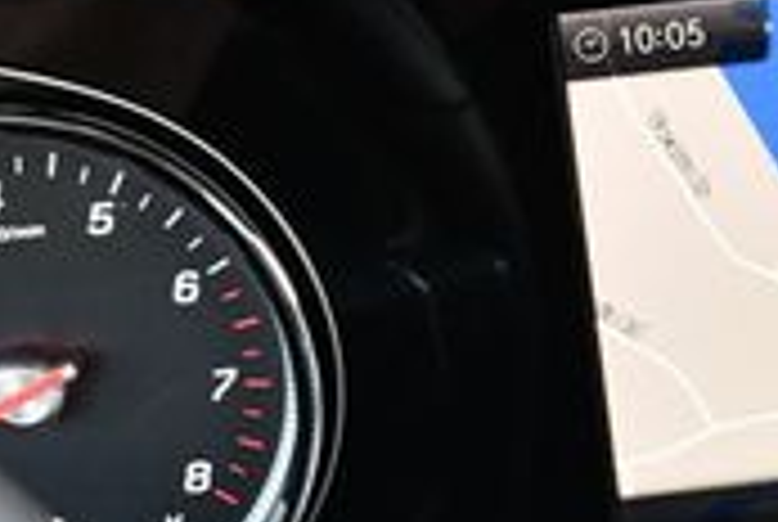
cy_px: 468
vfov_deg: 10.3
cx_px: 998
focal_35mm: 133
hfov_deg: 14.7
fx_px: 2879
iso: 800
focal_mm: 18
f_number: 3.5
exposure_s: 1/200
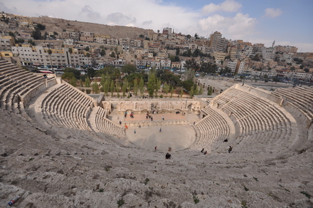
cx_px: 156
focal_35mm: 15
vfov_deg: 77.1
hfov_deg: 100.5
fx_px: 130
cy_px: 104
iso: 200
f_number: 9
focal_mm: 10
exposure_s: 1/320
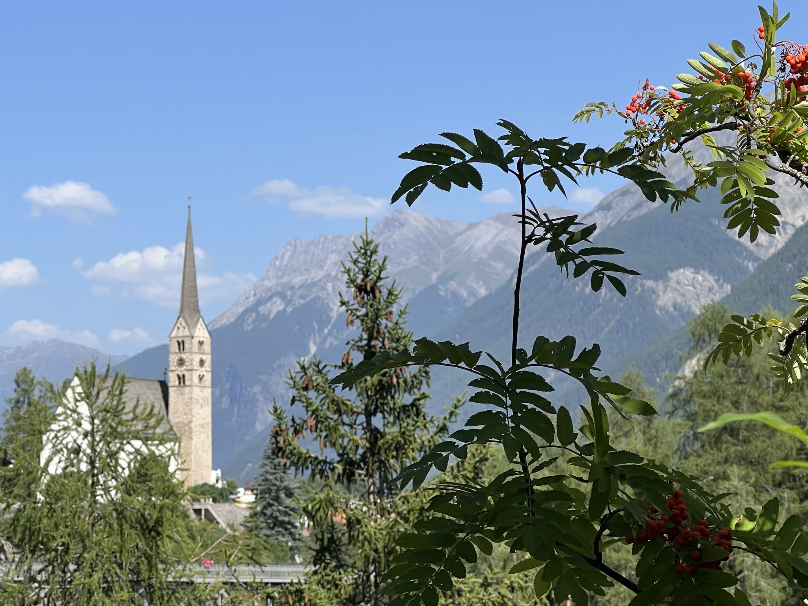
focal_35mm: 77
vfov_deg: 19.1
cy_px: 303
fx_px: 1797
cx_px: 404
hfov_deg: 25.3
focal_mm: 9
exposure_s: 1/690
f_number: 2.8
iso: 32
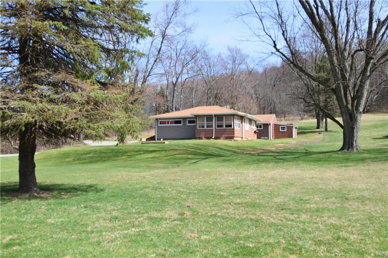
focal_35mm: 36
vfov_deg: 36.8
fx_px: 388
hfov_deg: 53.1
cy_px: 129
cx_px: 194
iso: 200
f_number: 8
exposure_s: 1/250
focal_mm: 24
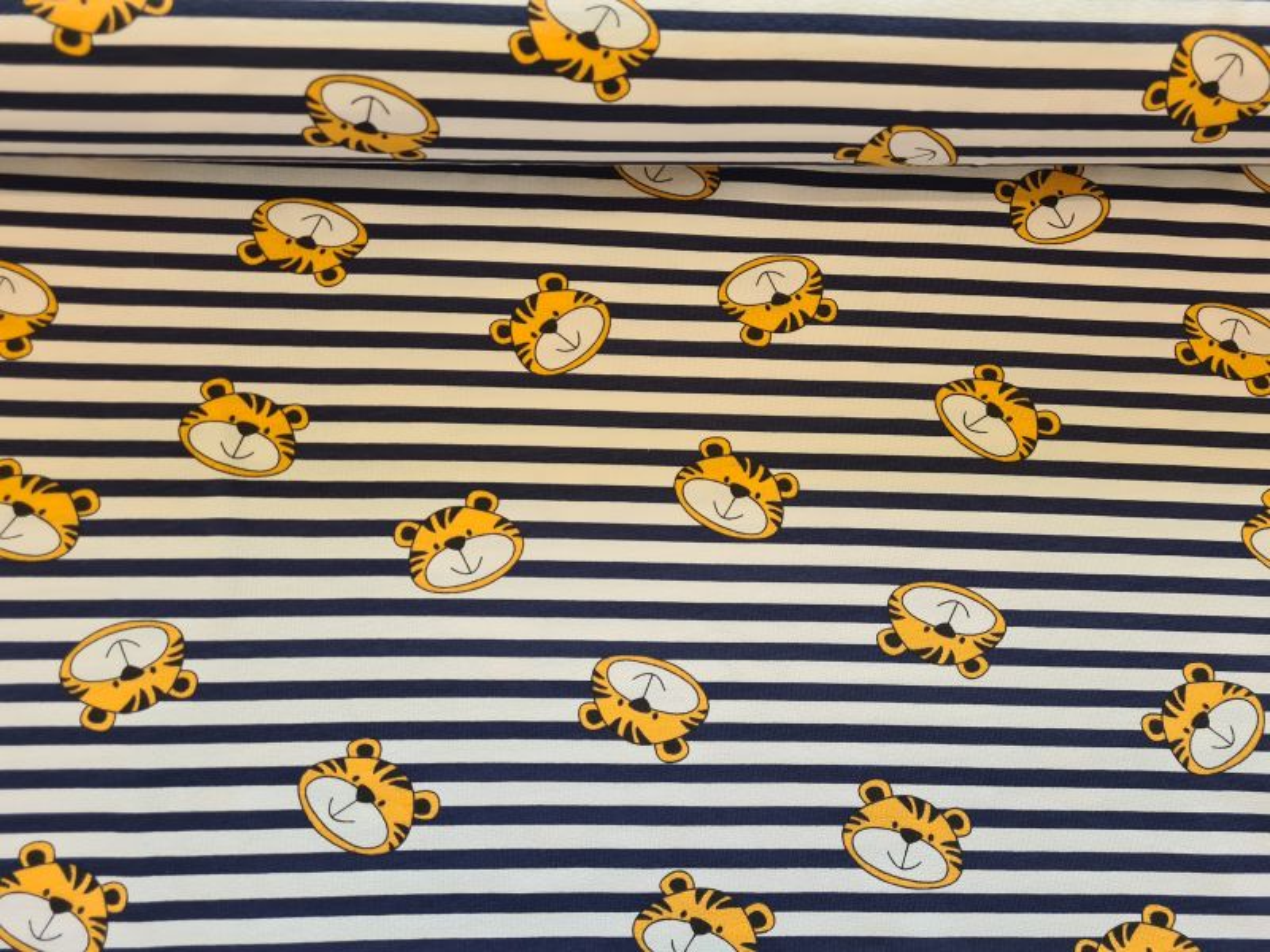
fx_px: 954
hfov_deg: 67.3
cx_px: 635
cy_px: 476
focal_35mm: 26
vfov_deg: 53.1
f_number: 1.8
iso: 64
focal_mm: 5.4
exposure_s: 1/100
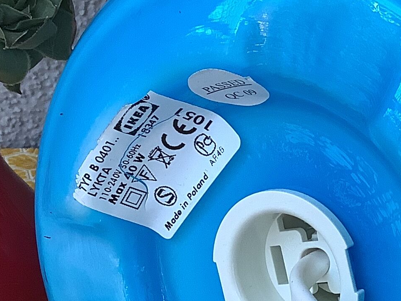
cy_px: 211
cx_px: 399
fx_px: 1228
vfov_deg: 13.9
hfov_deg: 18.1
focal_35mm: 106
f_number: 2.4
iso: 80
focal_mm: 3.3
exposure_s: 1/100
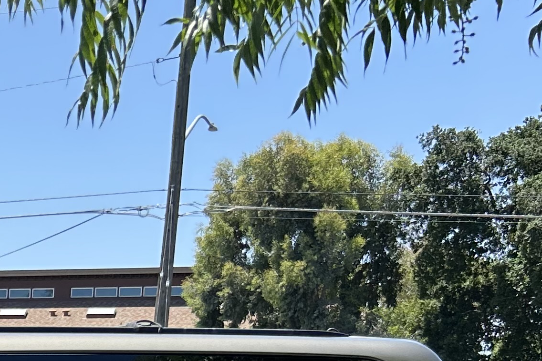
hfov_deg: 18.9
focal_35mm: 96
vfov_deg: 13.0
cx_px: -251
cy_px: 642
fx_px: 1445
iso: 50
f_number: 1.5
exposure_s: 1/1724
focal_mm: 5.7
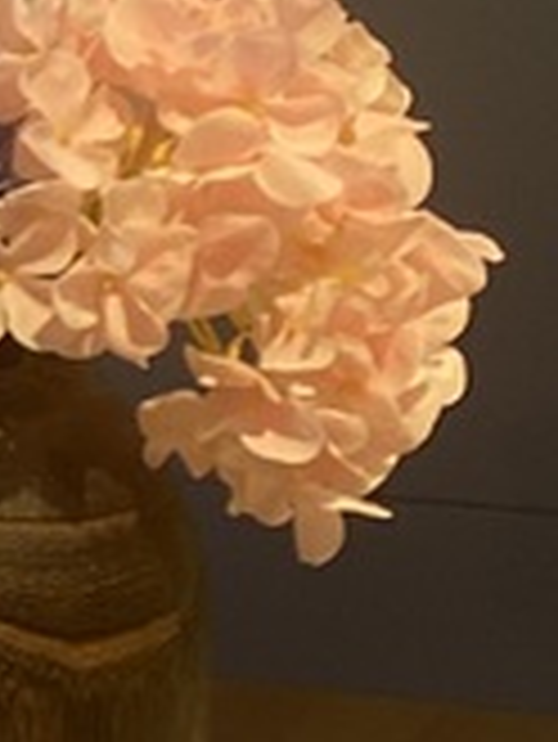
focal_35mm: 161
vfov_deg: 12.2
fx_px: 3456
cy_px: 67
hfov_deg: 8.1
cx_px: -1026
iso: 160
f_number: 1.8
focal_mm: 4.25
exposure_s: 1/60
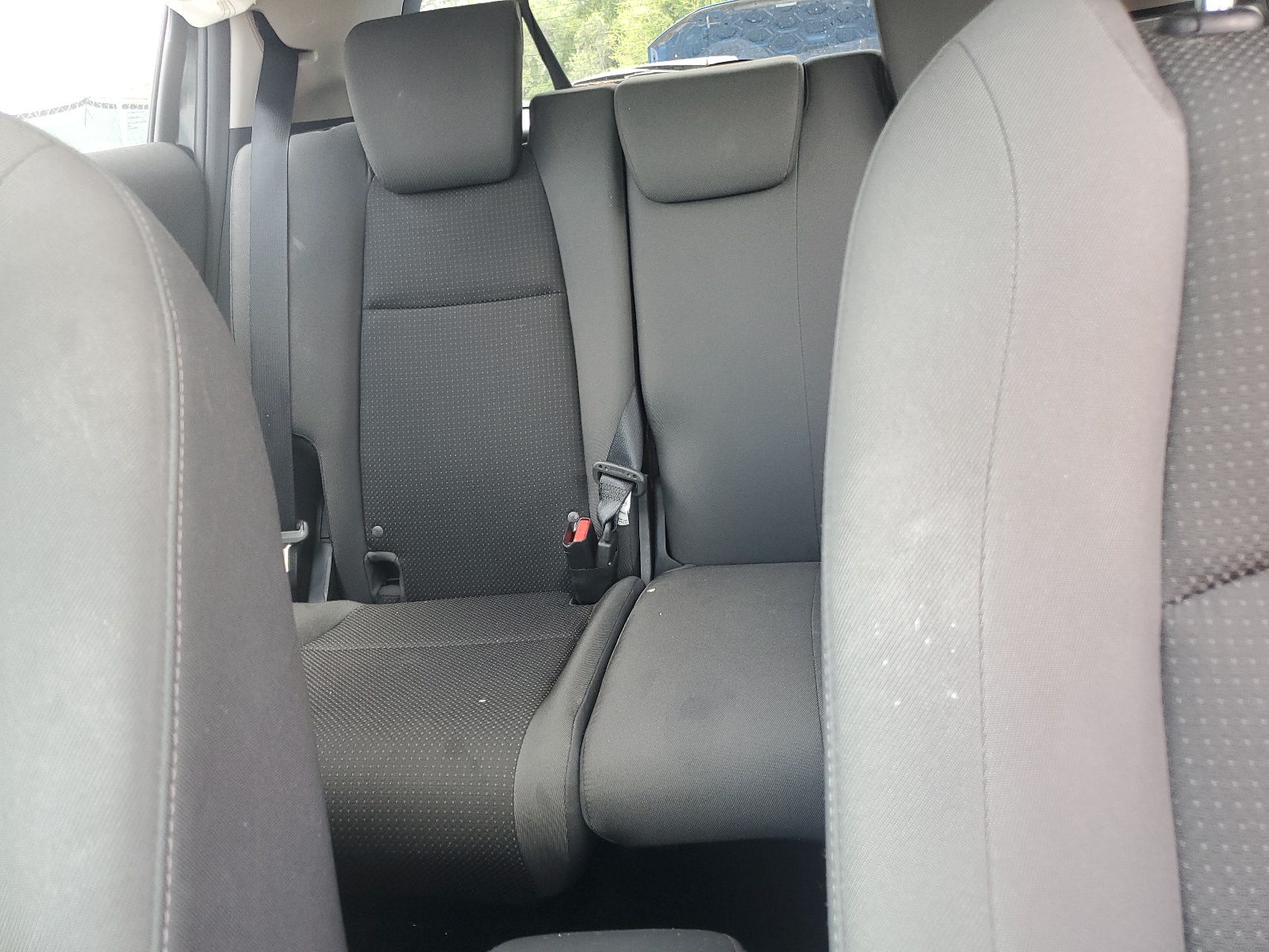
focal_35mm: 26
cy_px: 476
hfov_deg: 67.3
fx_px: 953
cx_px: 634
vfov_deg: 53.1
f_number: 1.5
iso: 110
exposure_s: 1/60.2
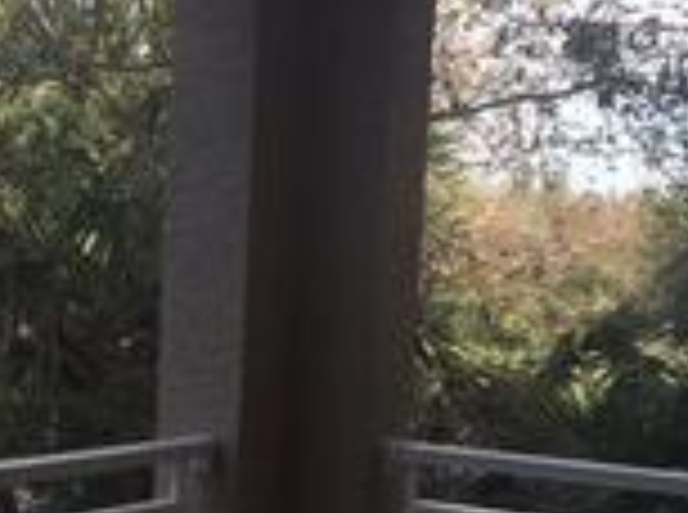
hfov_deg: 25.4
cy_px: 414
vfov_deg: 19.1
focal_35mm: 76
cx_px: 175
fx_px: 1507
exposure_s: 1/706
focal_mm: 4.15
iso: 32
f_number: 2.2
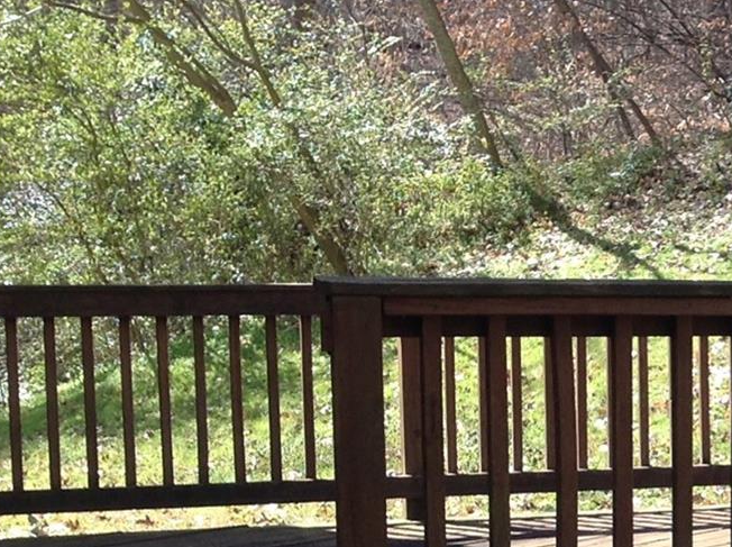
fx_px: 2323
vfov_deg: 13.2
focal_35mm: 110
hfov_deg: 16.7
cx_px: 1012
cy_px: 551
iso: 50
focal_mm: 4.28
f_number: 2.4
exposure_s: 1/373
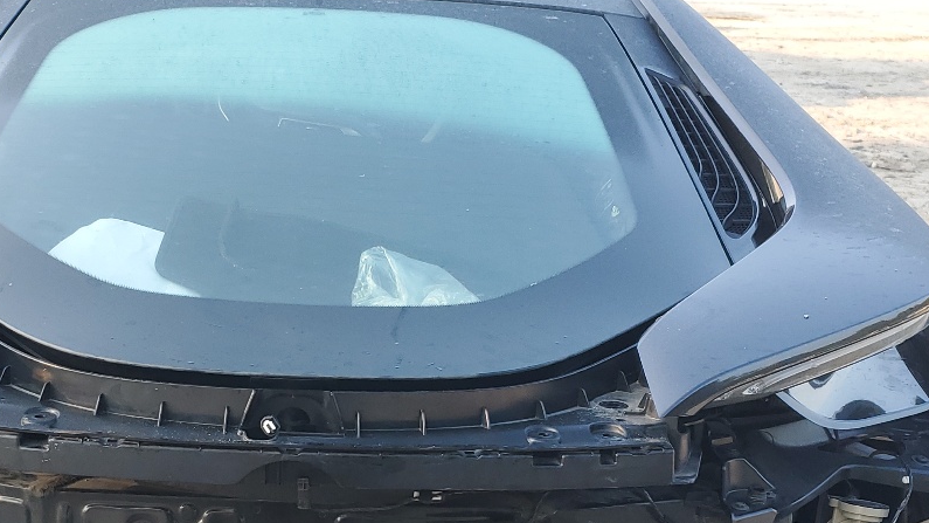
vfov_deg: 20.4
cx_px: 305
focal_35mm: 57
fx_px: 1404
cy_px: 521
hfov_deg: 36.2
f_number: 1.5
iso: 50
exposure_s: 1/323
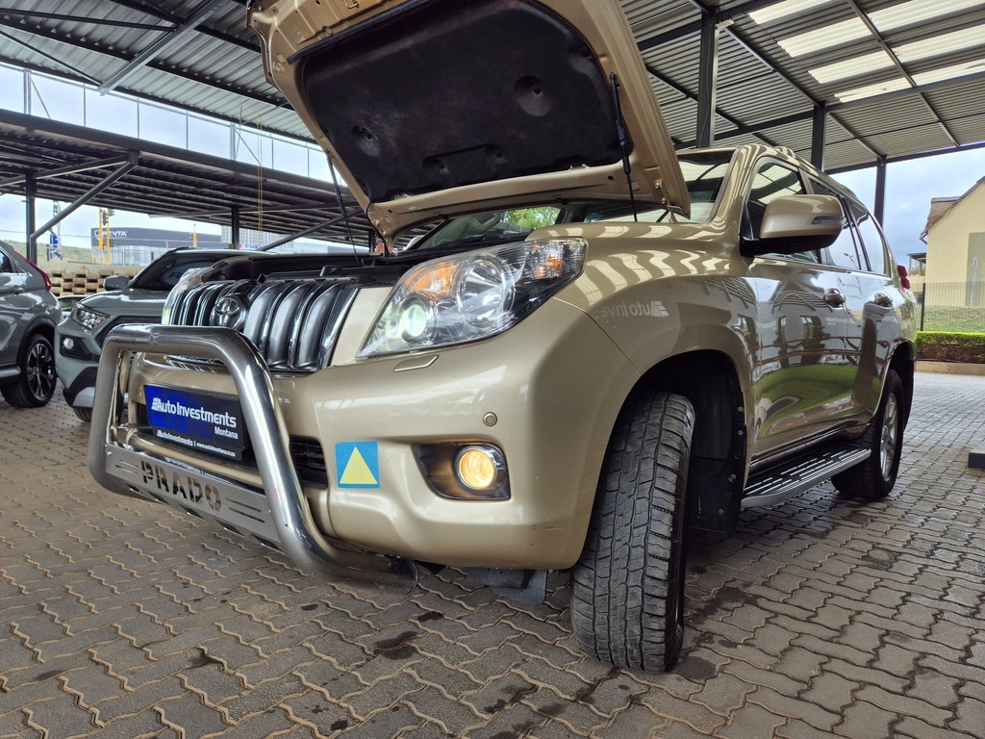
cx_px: 492
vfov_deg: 58.9
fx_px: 654
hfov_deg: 73.9
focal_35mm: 23
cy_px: 370
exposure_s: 1/384
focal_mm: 5.4
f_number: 1.8
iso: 25
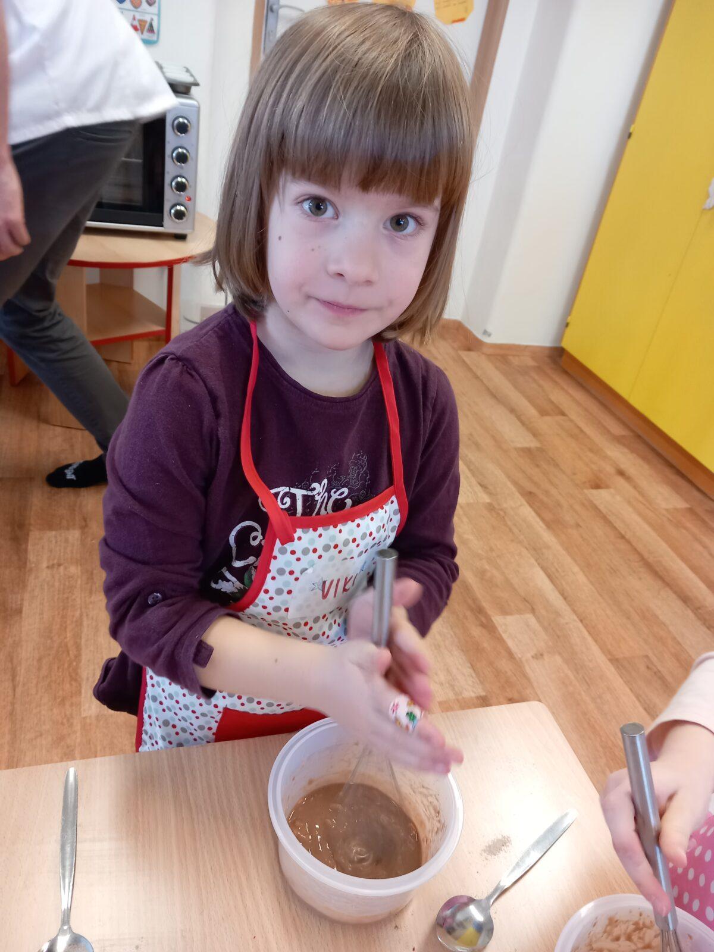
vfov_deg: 65.3
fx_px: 743
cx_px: 357
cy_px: 476
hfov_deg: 51.4
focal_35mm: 27
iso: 160
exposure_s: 1/50
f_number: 1.8
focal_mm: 4
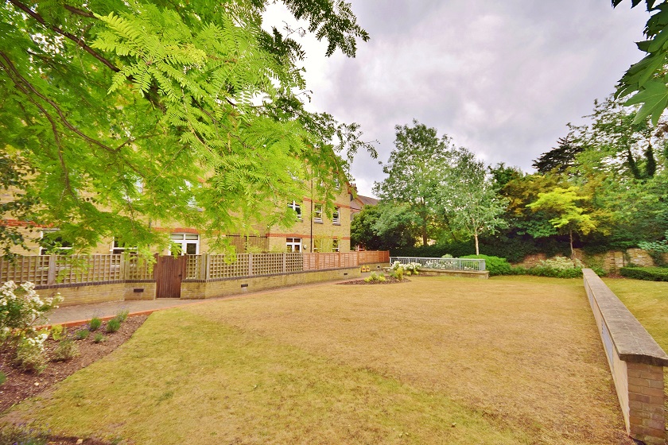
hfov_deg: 100.4
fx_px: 278
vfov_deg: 77.3
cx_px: 334
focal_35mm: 15
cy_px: 222
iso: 125
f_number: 5
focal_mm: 10
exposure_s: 1/200
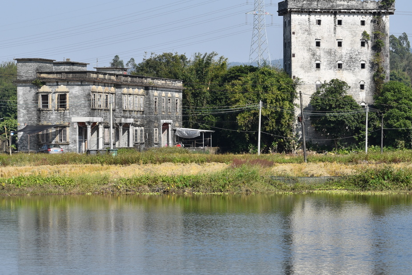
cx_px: 221
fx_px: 1557
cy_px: 139
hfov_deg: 15.1
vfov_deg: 10.1
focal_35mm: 136
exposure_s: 1/250
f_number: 8
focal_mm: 70
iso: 100
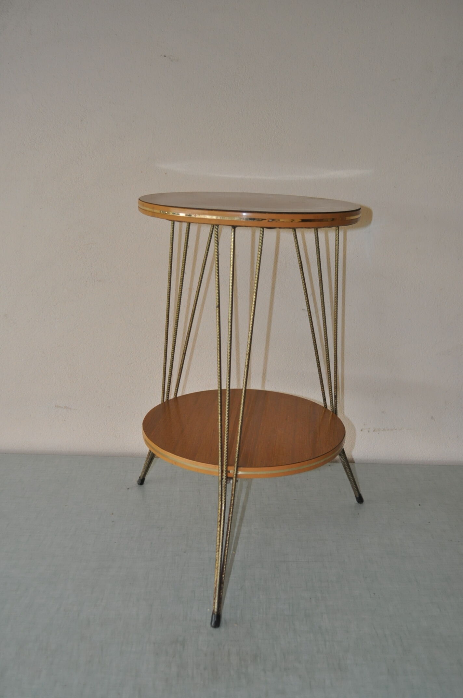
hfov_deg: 36.8
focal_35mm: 36
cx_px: 232
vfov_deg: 53.2
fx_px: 696
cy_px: 349
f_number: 4
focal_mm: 24
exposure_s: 1/60
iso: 800
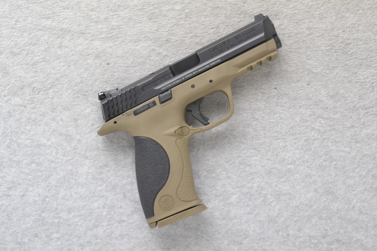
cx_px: 188
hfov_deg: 35.1
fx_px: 597
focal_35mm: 57
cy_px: 126
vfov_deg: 23.8
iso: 3200
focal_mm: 38
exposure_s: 1/60
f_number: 20
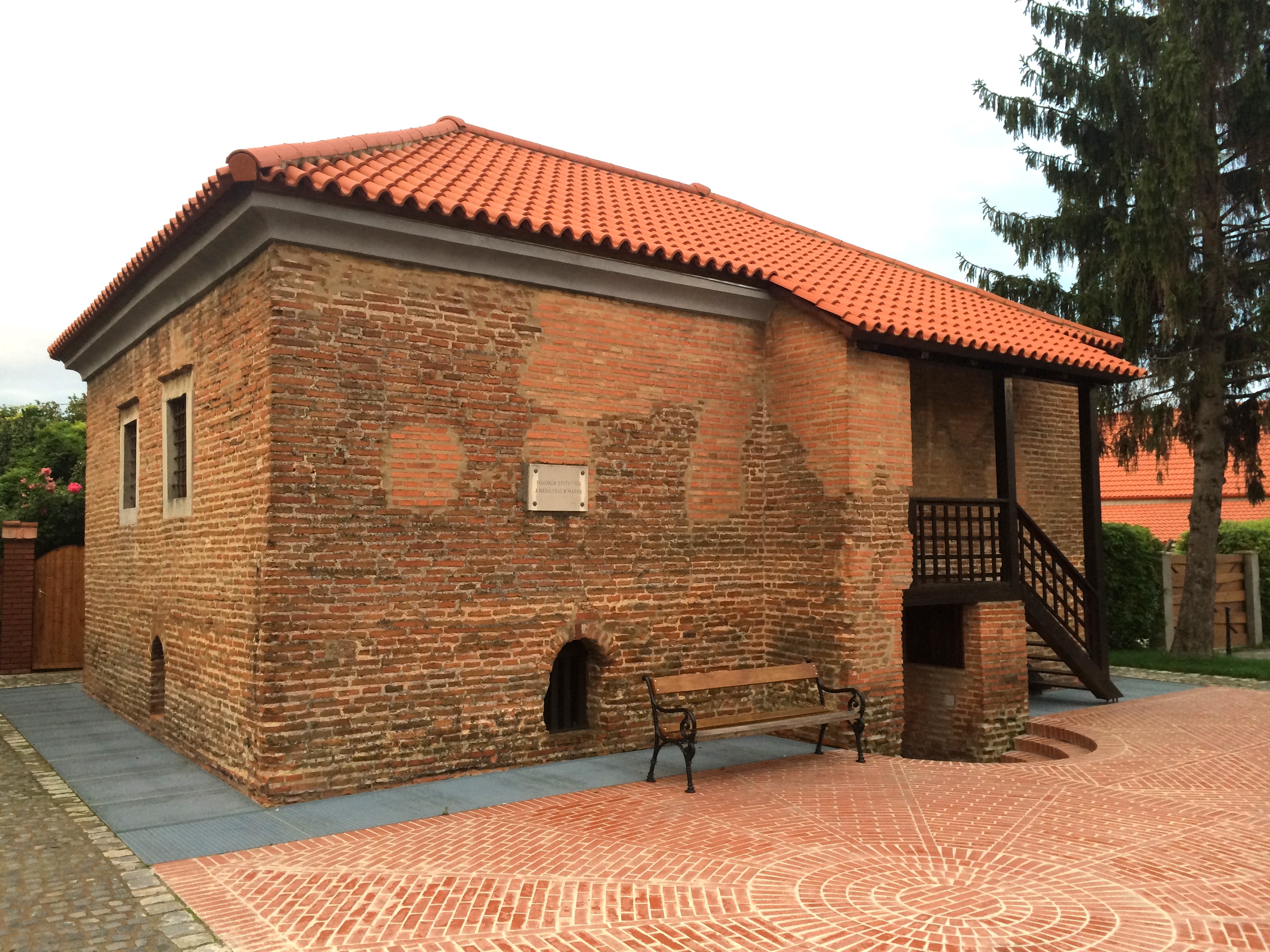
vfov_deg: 46.8
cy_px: 476
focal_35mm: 30
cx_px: 635
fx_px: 1101
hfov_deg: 60.0
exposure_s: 1/40
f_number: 2.2
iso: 40
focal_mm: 4.12
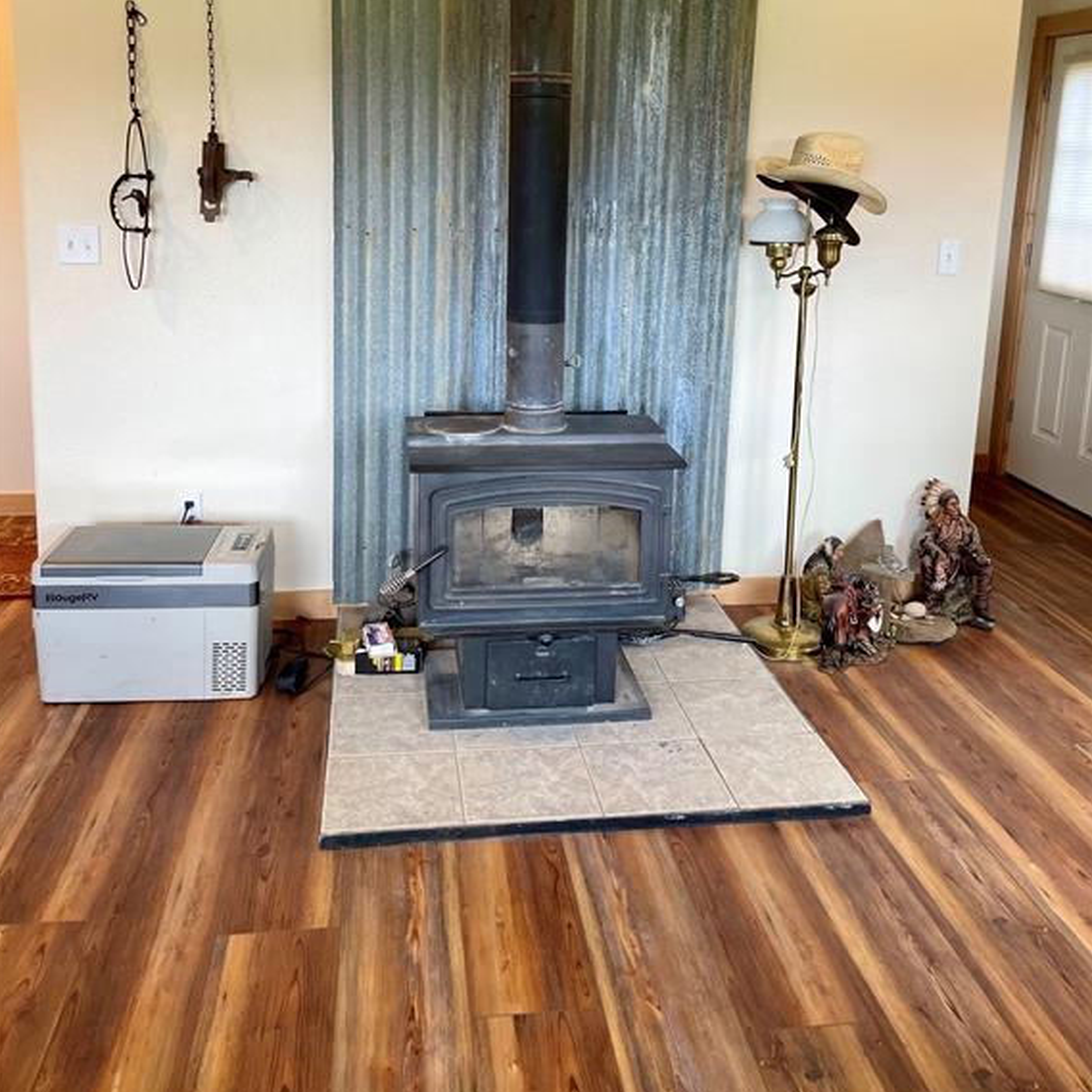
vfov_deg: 51.6
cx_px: 541
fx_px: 1106
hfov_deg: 52.5
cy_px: 367
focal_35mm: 31
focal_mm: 4.2
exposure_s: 1/120
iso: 125
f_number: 1.6
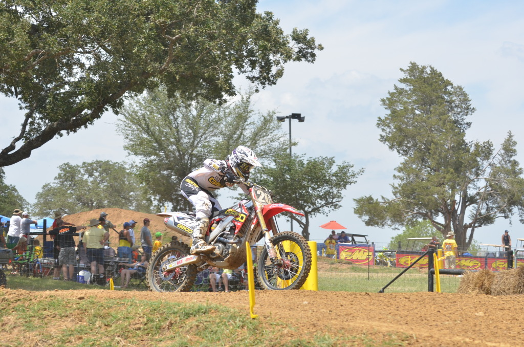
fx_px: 1525
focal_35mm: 105
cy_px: 174
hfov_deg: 19.5
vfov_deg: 13.0
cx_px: 262
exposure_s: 1/2000
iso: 400
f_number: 5.6
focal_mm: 70
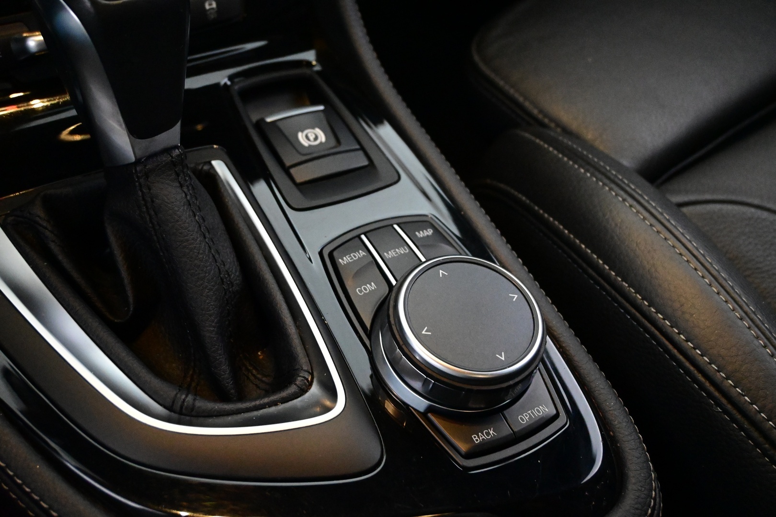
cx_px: 388
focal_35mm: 42
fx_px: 905
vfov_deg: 31.9
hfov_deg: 46.4
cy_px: 258
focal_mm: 28
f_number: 4.5
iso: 8000
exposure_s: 1/50
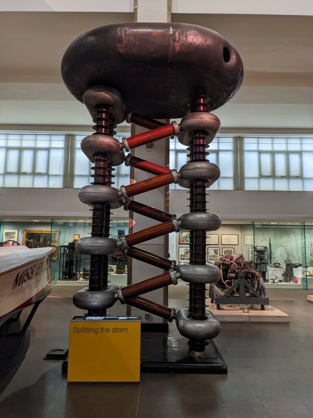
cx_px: 156
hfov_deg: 51.4
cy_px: 209
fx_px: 326
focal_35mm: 27
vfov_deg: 65.3
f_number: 1.73
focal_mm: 4.38
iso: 81
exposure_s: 1/25
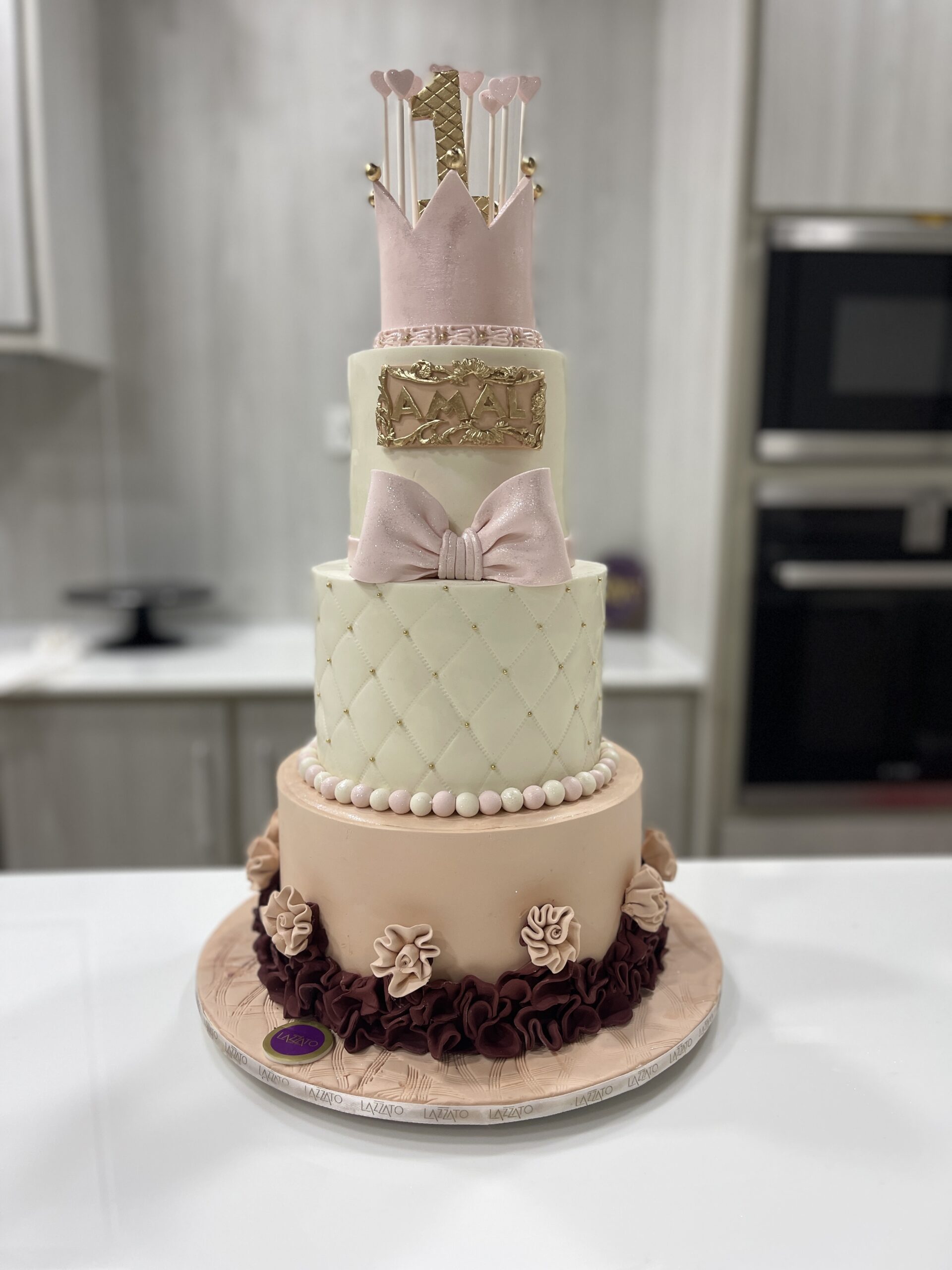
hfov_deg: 53.1
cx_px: 476
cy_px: 635
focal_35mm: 26
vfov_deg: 67.3
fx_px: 953
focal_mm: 5.1
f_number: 1.6
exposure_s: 1/100
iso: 80
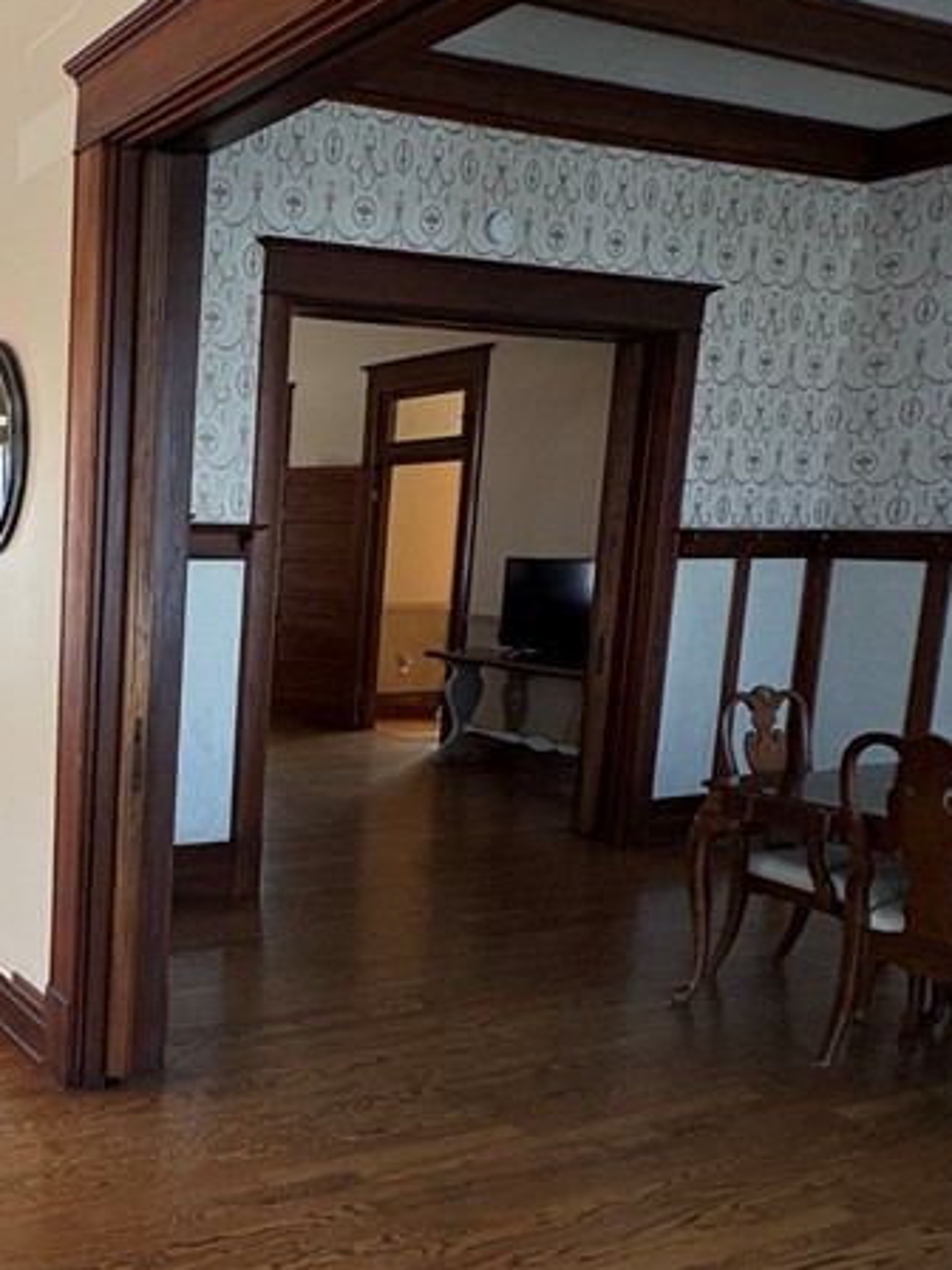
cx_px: -99
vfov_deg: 56.7
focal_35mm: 32
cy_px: 706
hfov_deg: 37.0
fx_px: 1173
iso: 320
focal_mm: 2.22
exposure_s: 1/120
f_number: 2.2
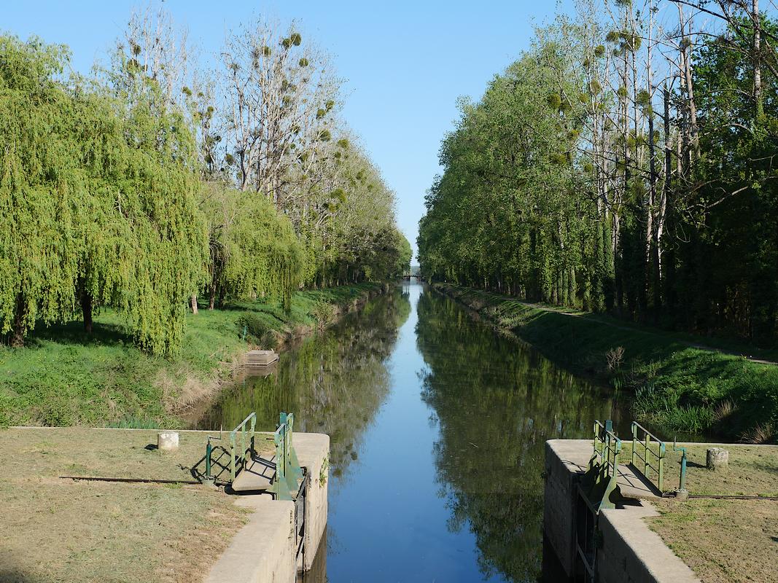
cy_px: 292
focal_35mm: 50
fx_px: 1124
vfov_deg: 29.1
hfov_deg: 38.2
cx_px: 389
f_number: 4.5
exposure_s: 1/1000
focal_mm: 25
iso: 200
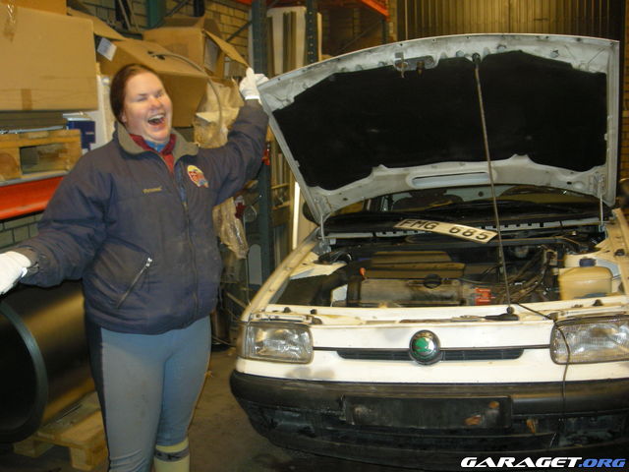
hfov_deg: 52.6
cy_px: 236
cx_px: 314
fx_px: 636
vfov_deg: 40.7
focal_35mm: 35
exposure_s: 1/30
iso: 167
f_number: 2.8
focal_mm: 5.7
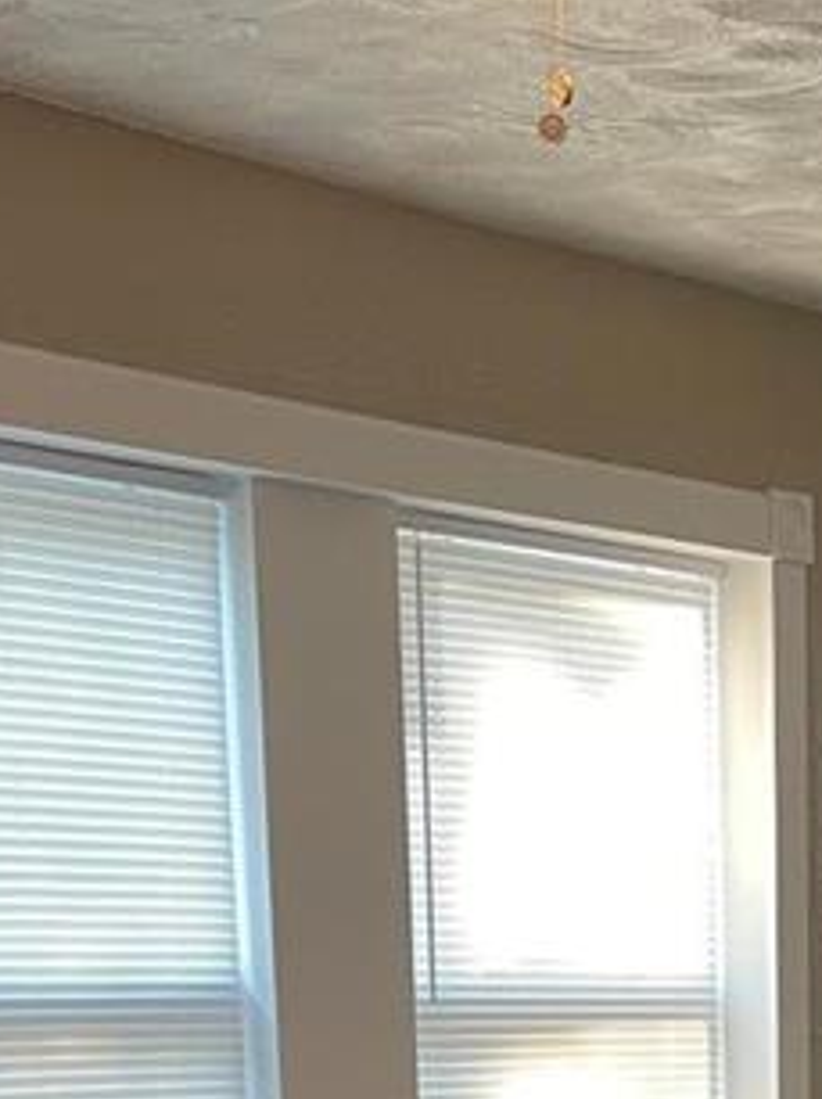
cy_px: 1684
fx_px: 3234
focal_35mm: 102
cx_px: 826
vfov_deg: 17.2
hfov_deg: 14.3
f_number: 1.6
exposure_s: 1/60
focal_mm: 5.1
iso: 100
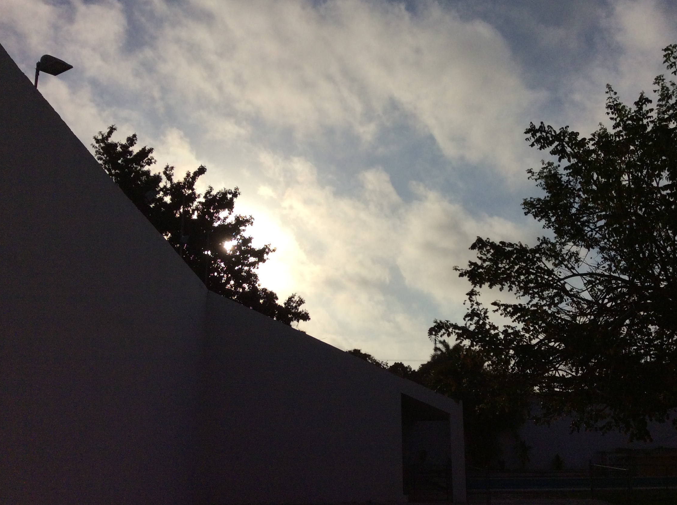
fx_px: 722
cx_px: 375
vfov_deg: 38.6
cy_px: 249
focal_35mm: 37
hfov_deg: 50.1
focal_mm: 3.3
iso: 40
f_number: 2.4
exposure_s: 1/14493
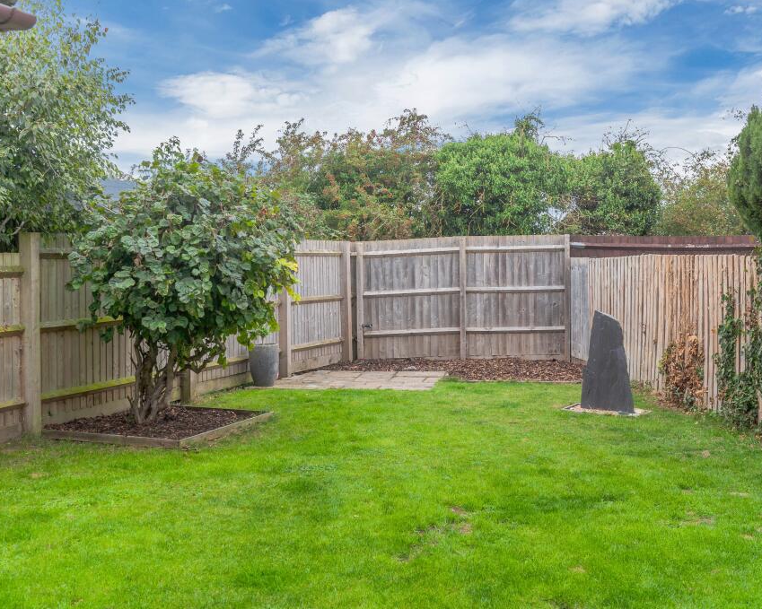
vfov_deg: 34.9
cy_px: 304
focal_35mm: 43
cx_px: 409
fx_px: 970
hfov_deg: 42.9
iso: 640
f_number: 9
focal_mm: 38
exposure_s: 1/60
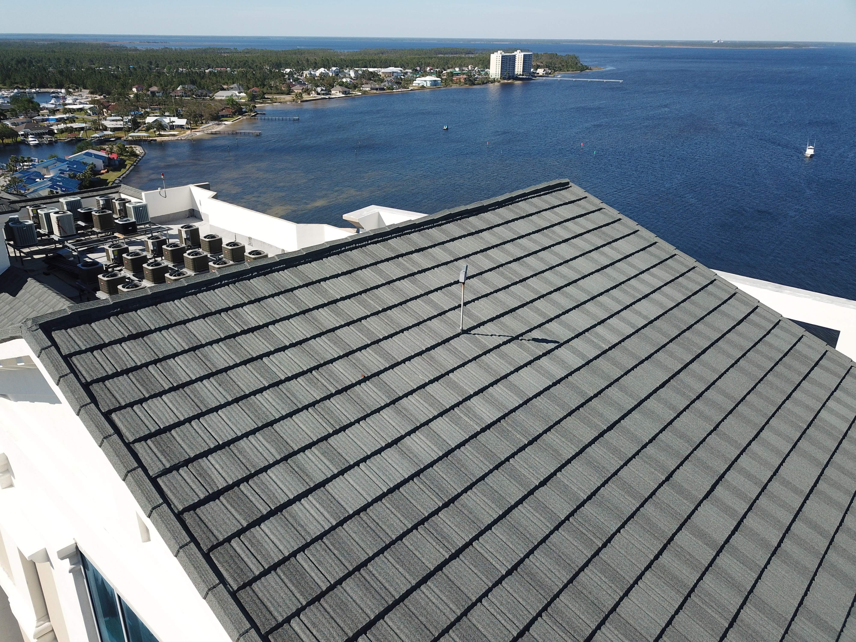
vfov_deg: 53.1
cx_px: 428
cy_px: 321
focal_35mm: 26
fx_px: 643
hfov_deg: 67.3
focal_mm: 4.73
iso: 100
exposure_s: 1/1346
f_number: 2.2
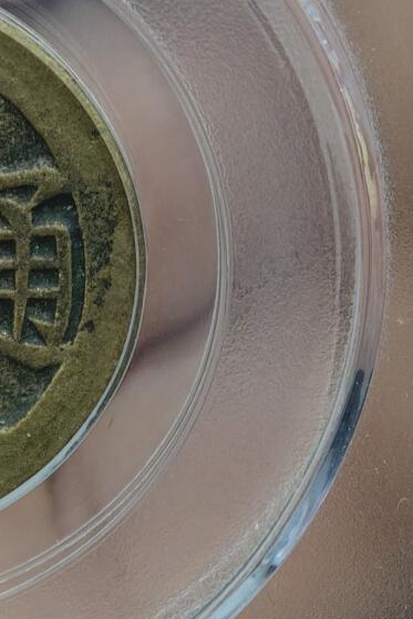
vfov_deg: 10.2
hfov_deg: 6.8
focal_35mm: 201
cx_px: -6
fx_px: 3456
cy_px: 9
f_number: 2
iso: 640
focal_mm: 9
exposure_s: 1/50
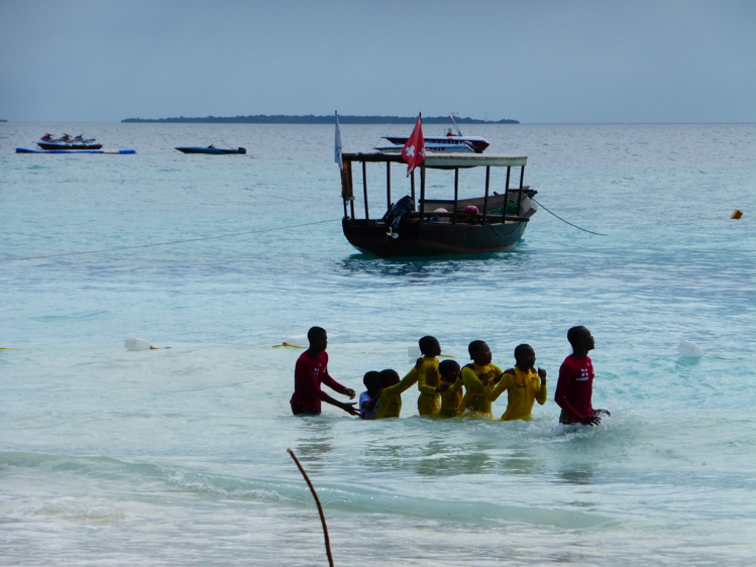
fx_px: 3844
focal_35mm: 176
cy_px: 284
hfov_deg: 11.2
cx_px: 378
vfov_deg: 8.4
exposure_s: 1/800
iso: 100
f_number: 5.4
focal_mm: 31.3
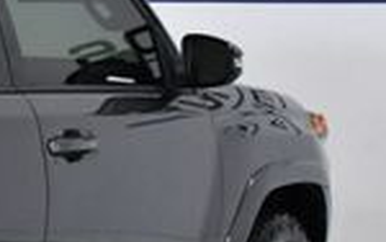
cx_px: -353
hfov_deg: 12.6
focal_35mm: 148
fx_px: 1558
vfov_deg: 8.8
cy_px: 239
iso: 2500
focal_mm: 23
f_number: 10
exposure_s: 1/400
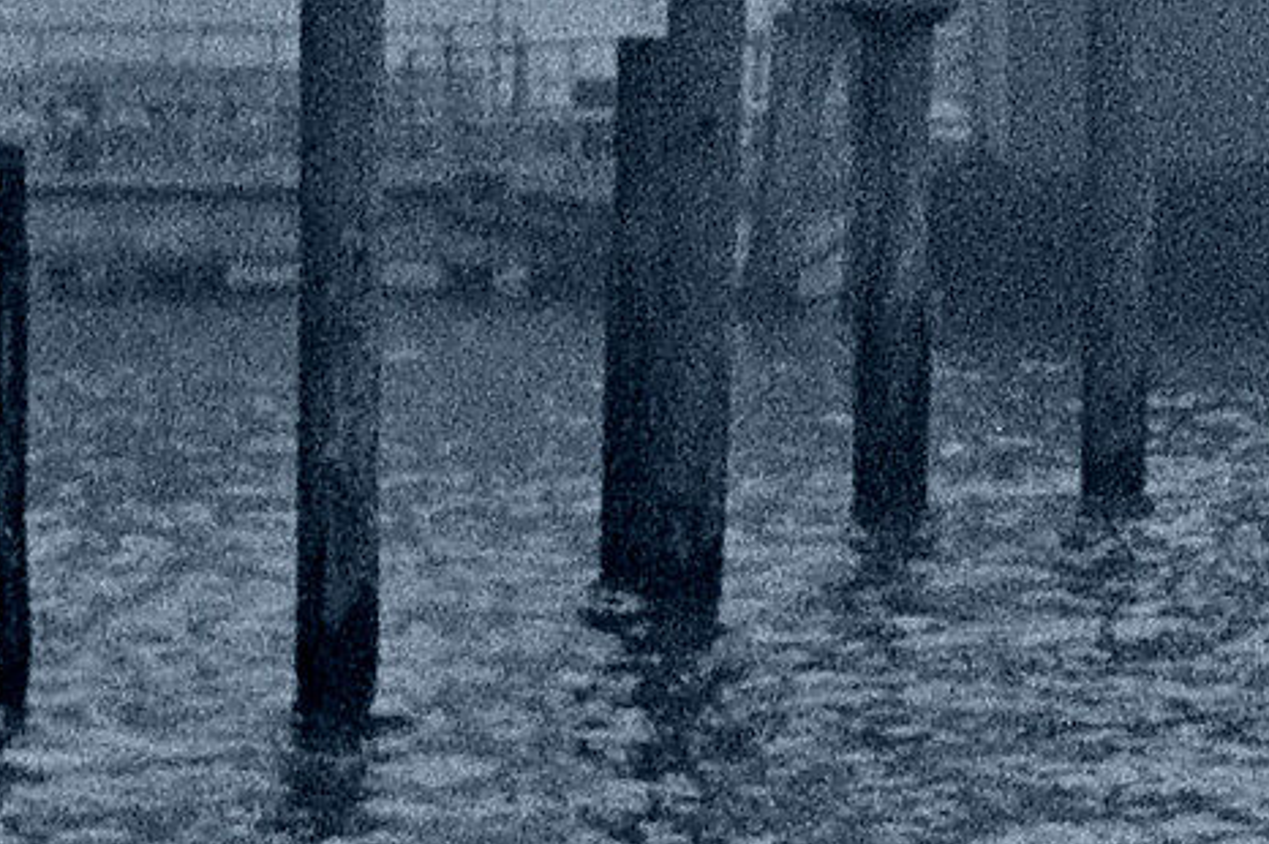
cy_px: 242
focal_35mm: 425
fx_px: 14955
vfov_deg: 3.2
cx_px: 2159
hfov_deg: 4.8
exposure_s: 1/125
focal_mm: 55
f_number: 2.8
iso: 400
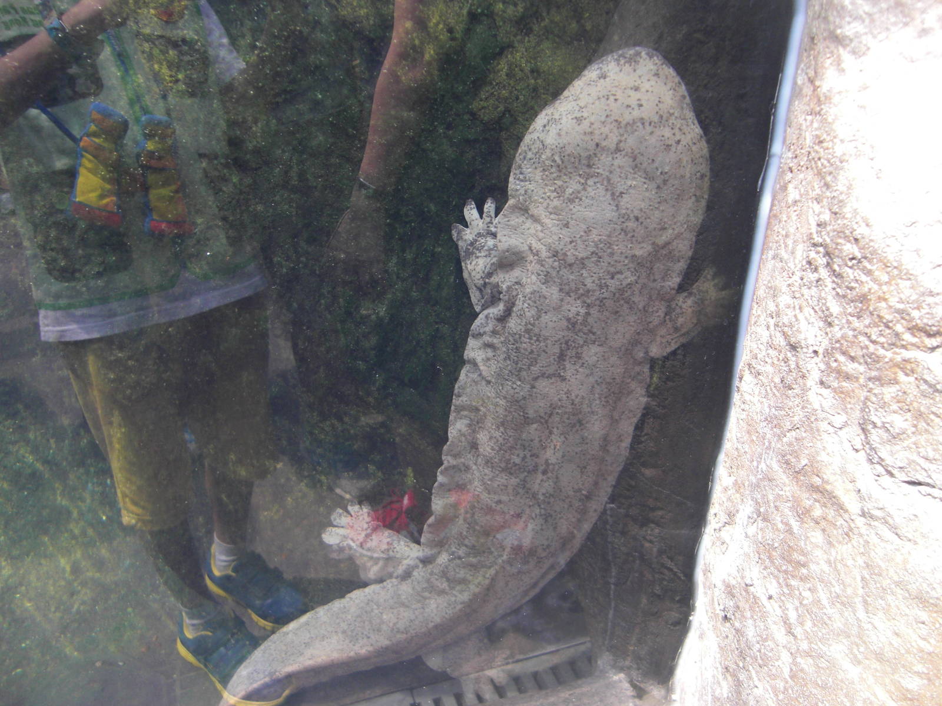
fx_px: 762
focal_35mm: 28
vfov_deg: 49.7
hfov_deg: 63.4
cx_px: 471
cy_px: 353
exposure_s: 1/80
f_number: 2.6
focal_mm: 4.9
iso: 100
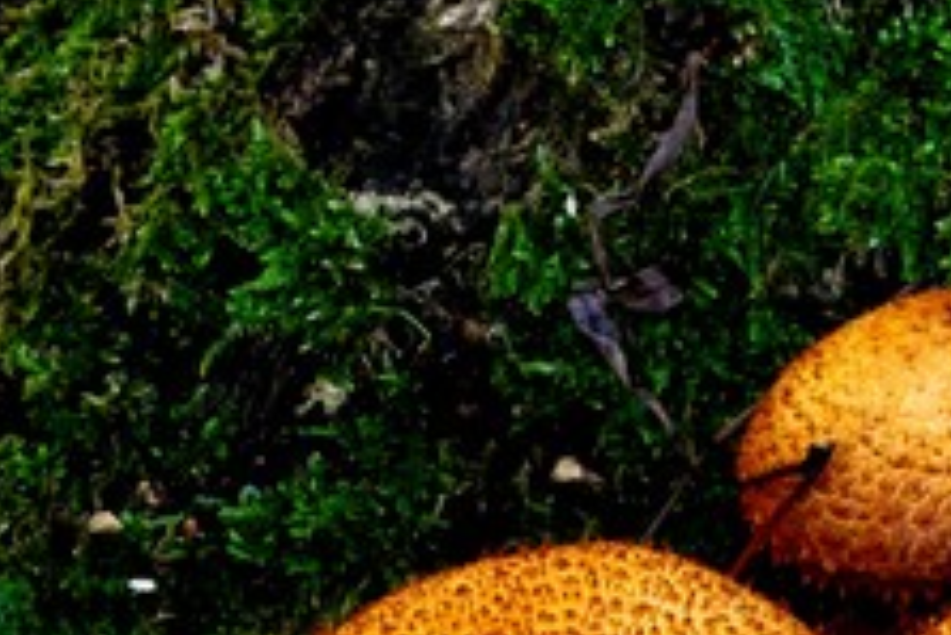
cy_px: 701
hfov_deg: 8.5
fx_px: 6344
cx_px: 925
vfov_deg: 5.7
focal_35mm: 240
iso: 500
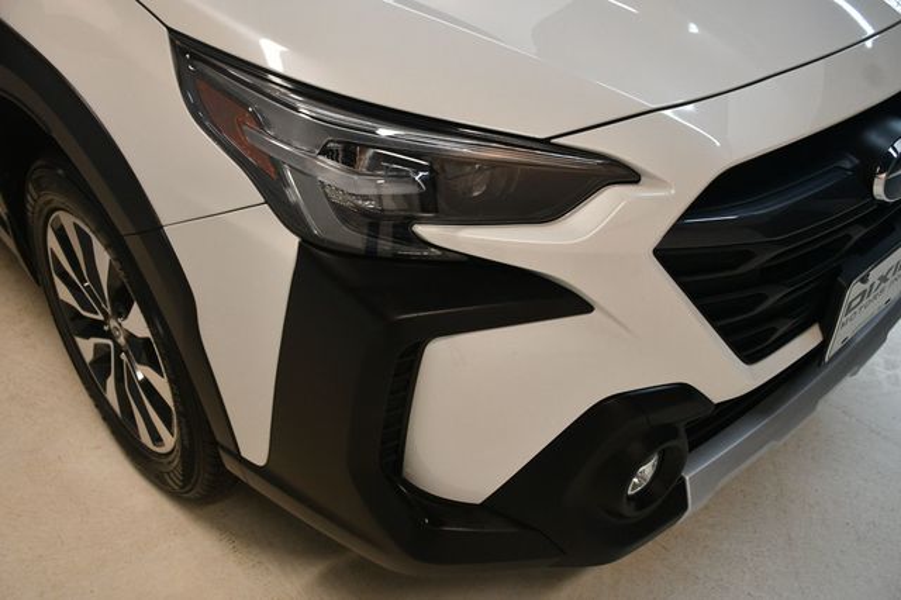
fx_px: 850
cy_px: 300
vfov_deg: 38.8
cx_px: 450
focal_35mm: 34
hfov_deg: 55.8
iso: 800
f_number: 3.8
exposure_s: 1/125
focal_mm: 23
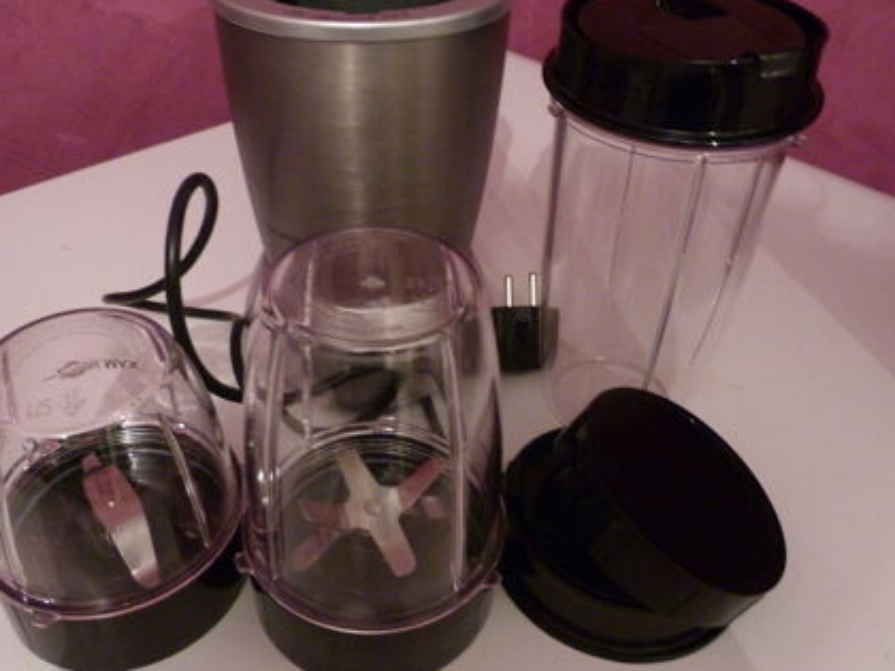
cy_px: 296
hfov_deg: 56.8
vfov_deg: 44.1
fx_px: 827
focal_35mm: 32
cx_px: 433
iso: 400
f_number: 2.9
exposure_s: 1/4
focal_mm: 5
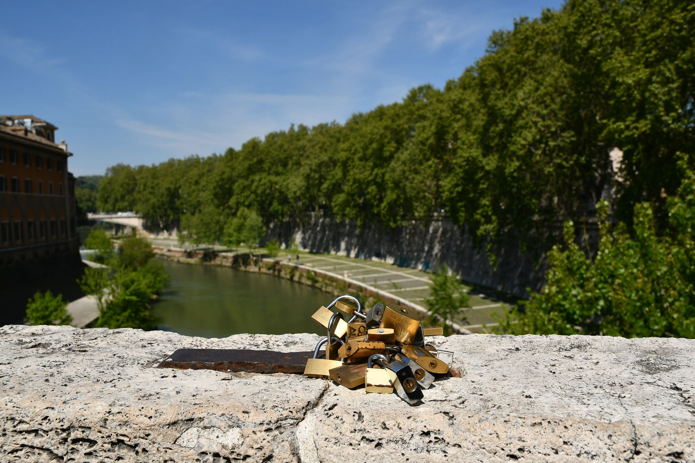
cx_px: 348
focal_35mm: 33
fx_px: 637
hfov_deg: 57.2
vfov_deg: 40.0
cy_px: 232
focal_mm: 22
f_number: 9
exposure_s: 1/1600
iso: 250
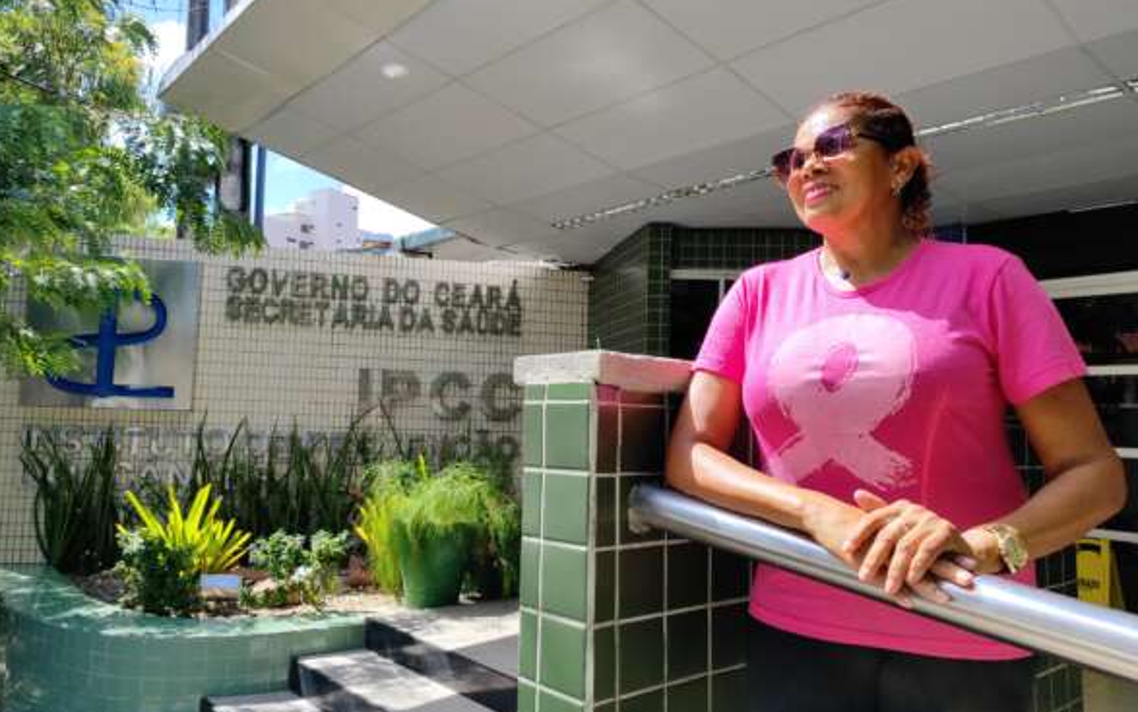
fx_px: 806
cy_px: 355
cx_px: 572
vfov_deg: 47.6
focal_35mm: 26
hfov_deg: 70.4
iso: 50
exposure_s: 1/505
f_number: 1.89
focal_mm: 5.89
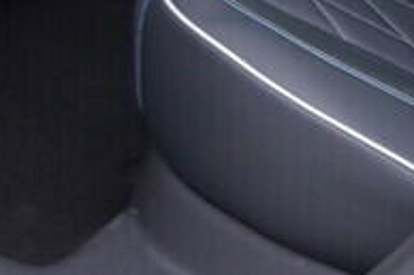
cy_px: -282
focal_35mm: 190
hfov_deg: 10.7
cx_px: -66
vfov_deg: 7.0
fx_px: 2183
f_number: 2.8
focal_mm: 24
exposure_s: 1/40
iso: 200
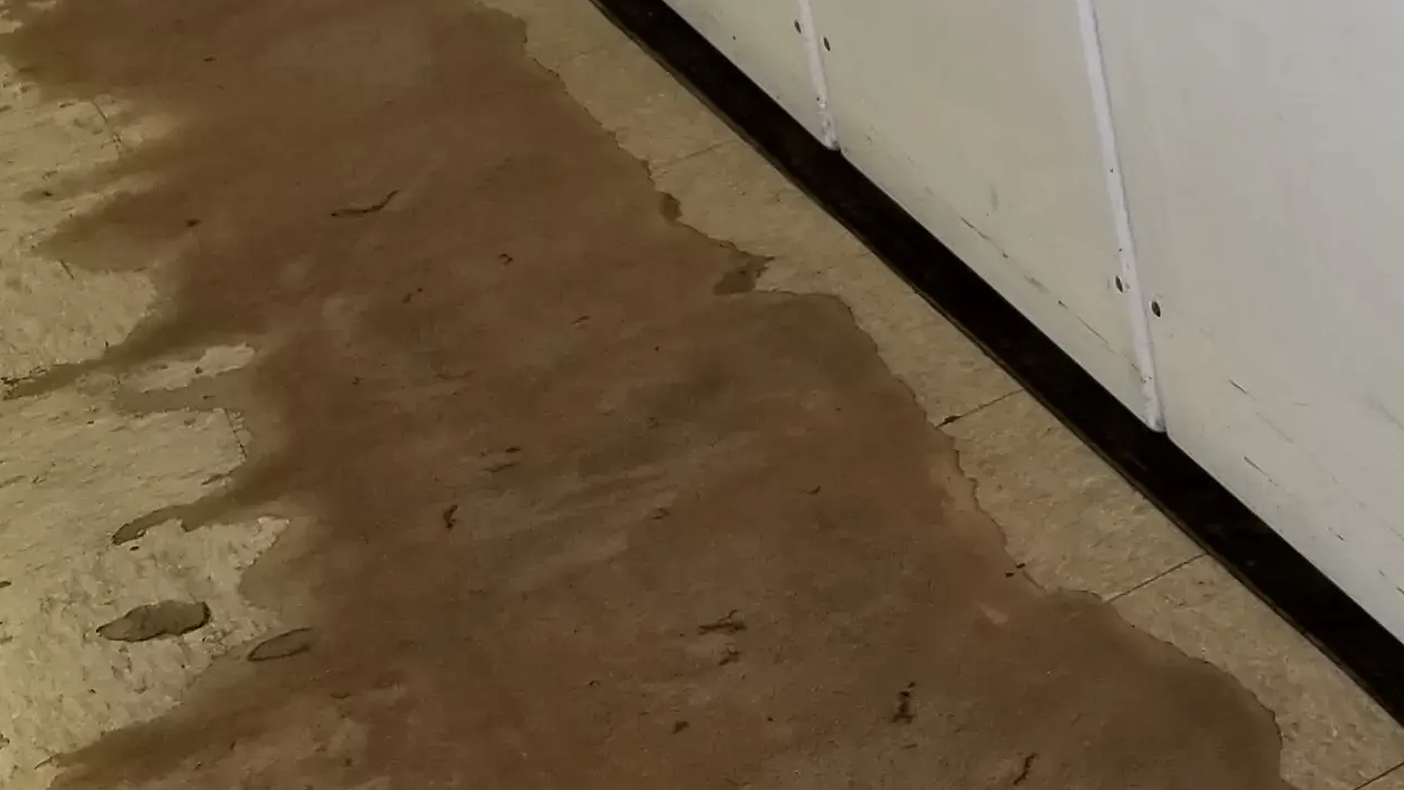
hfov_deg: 20.6
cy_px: -487
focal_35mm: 90
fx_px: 3351
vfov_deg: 12.6
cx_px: 2047
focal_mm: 4.3
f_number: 1.7
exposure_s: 1/120
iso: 64
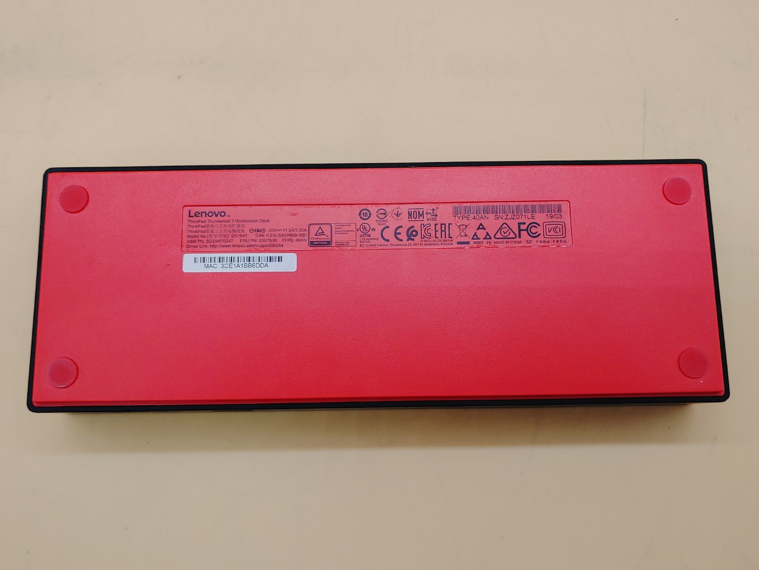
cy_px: 285
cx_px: 380
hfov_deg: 58.4
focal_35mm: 31
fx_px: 680
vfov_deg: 45.4
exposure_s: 1/98
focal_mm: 4.36
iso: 50
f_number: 1.8
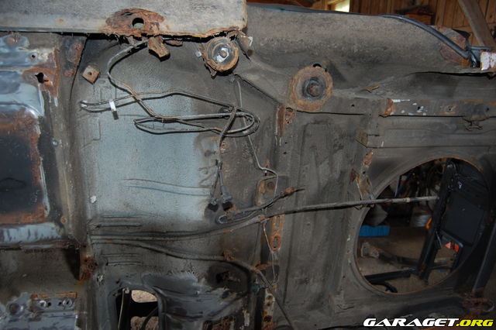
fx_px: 372
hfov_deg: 67.4
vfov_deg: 47.9
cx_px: 248
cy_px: 165
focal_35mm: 27
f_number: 3.5
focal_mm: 18
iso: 400
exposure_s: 1/60
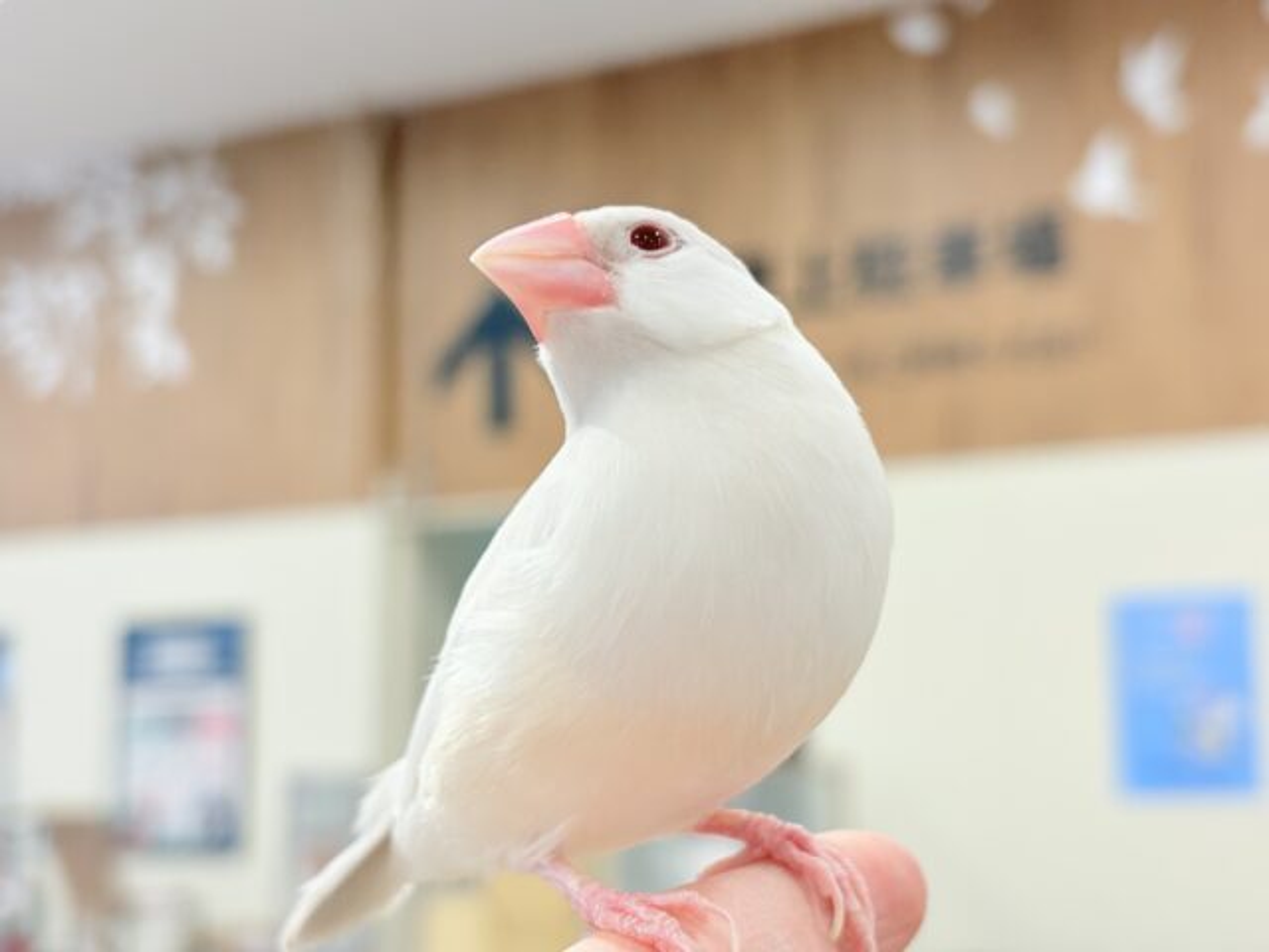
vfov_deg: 28.0
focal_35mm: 52
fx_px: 1906
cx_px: 634
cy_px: 476
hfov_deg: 36.8
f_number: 1.6
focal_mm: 5.96
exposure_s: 1/100
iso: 64
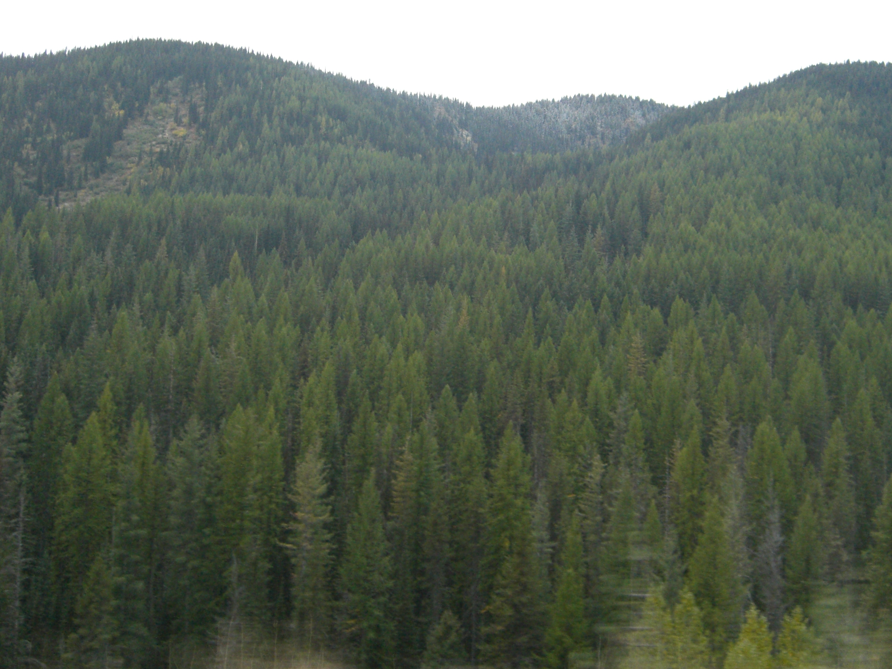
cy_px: 289
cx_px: 471
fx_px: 1160
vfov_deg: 32.1
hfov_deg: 42.1
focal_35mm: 45
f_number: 2.8
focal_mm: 7.9
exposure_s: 1/80
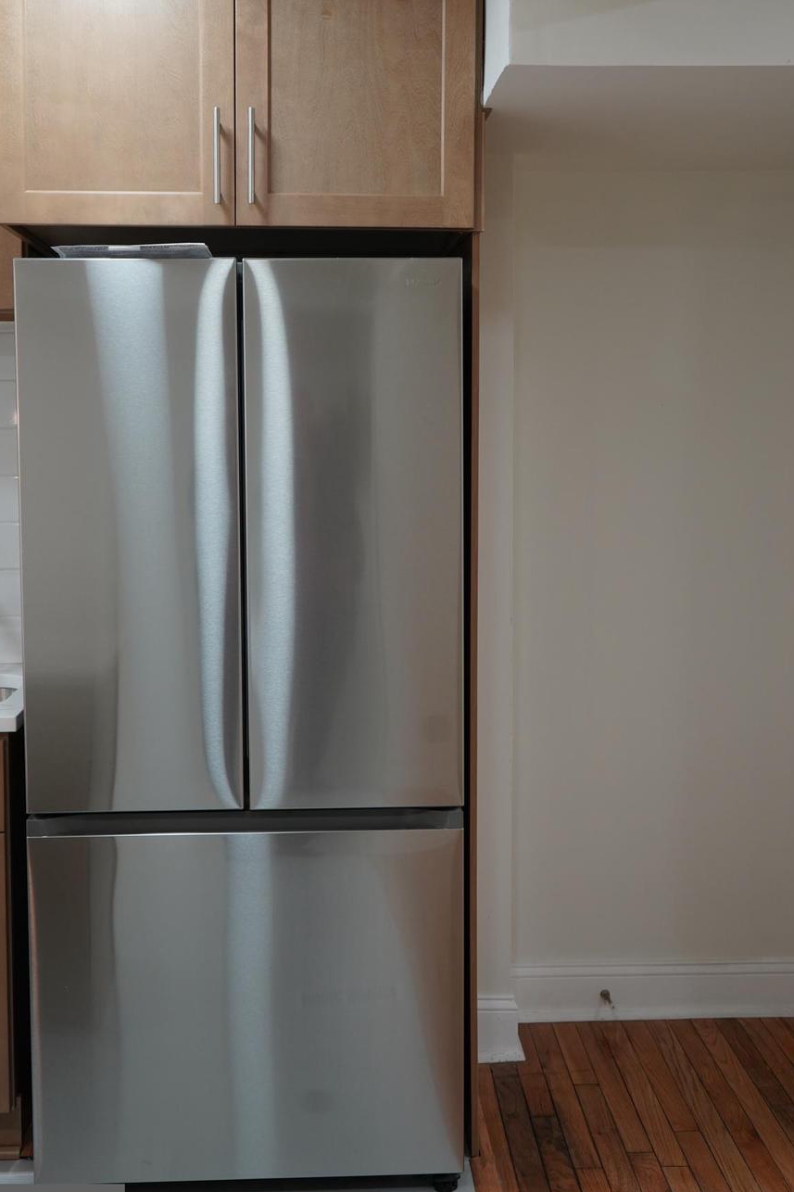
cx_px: 368
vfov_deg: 45.4
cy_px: 548
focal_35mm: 43
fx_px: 1423
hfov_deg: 31.2
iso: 1000
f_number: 4
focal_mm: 36
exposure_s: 1/160
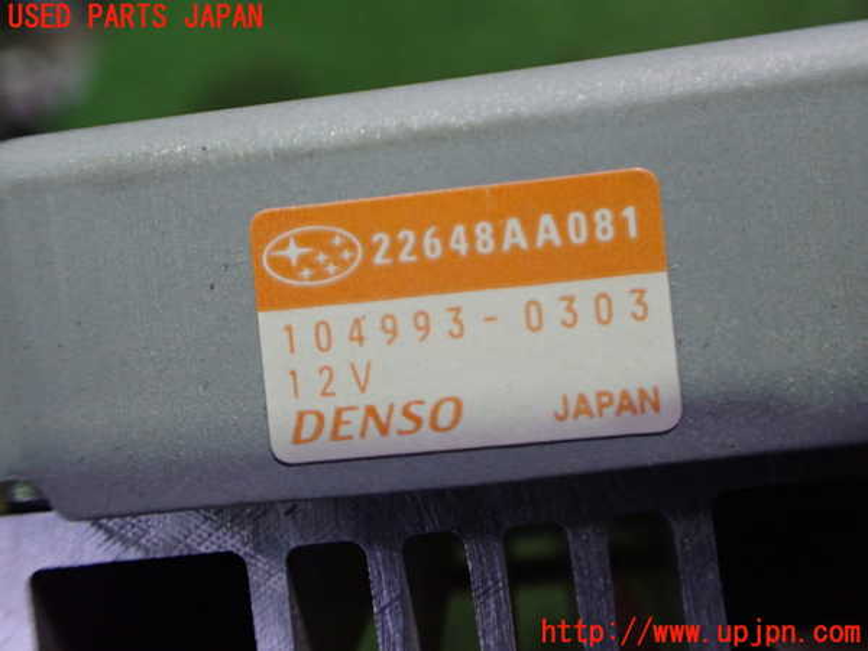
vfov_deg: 46.8
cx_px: 434
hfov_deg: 60.0
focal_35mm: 30
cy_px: 326
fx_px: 752
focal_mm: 5.4
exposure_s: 1/60
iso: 800
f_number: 2.3
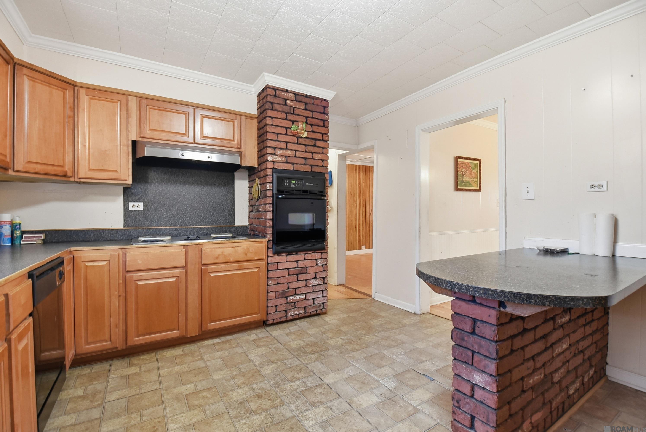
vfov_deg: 77.4
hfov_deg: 100.3
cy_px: 216
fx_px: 269
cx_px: 323
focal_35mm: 15
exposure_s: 1/100
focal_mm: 10
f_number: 5
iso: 1000
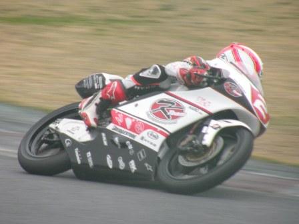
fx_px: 3809
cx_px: 150
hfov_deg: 4.5
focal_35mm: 441
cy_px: 112
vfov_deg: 3.4
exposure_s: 1/140
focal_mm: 78.1
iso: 239
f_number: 4.5
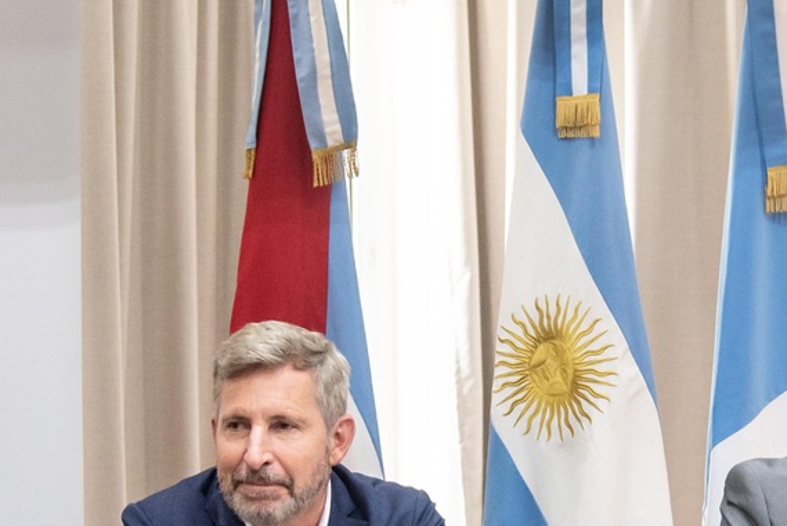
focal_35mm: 135
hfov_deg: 15.1
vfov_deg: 10.2
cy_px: 271
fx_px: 2953
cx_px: 557
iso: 1000
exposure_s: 1/250
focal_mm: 40
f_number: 4
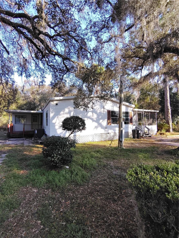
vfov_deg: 94.5
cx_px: 90
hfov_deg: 78.1
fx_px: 110
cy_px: 119
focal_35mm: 16
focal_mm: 2.13
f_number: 2.2
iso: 100
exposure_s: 1/233
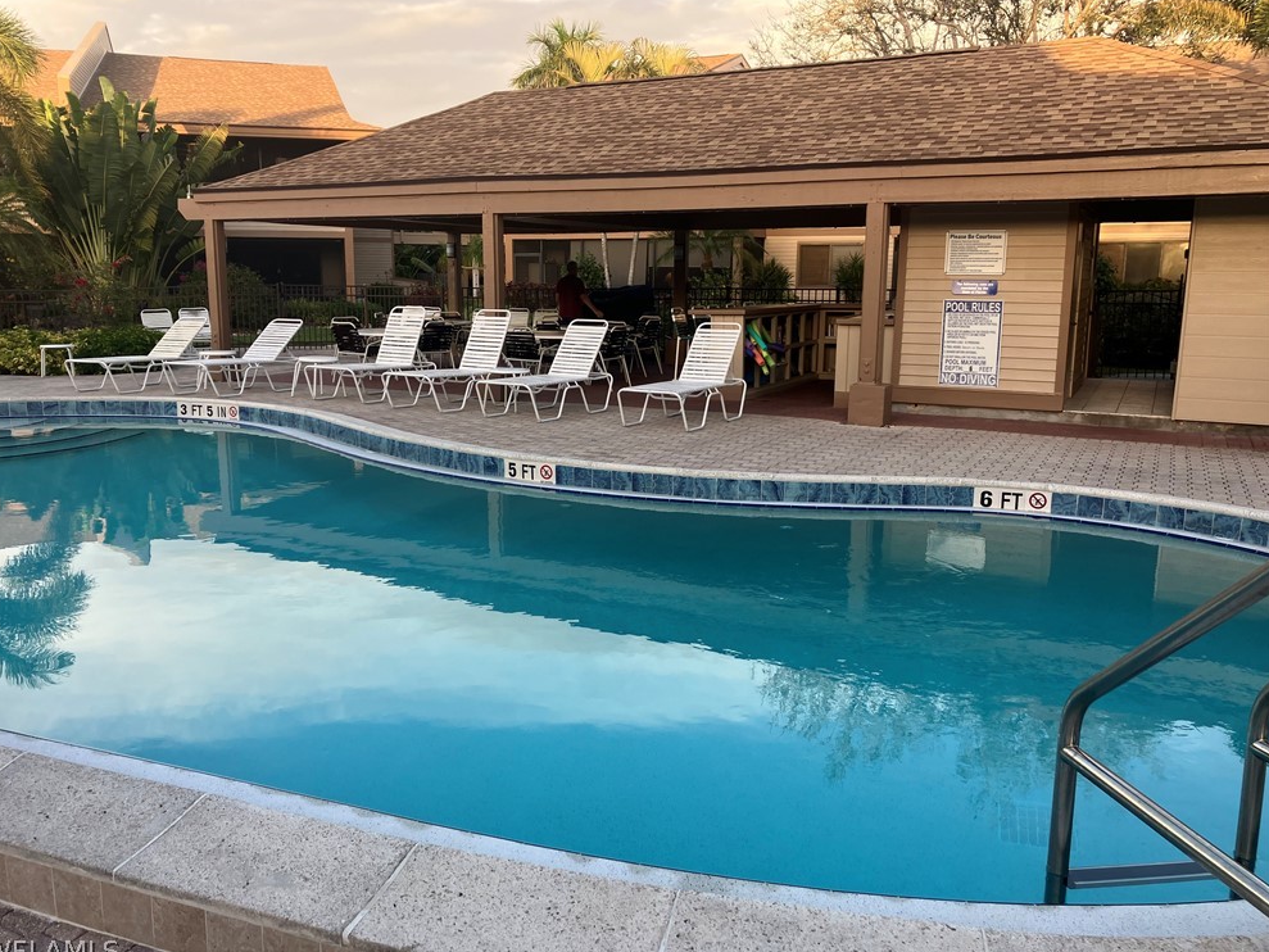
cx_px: 616
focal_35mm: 29
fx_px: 1063
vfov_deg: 48.2
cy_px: 480
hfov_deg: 61.6
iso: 25
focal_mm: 3.99
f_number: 1.8
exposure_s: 1/185
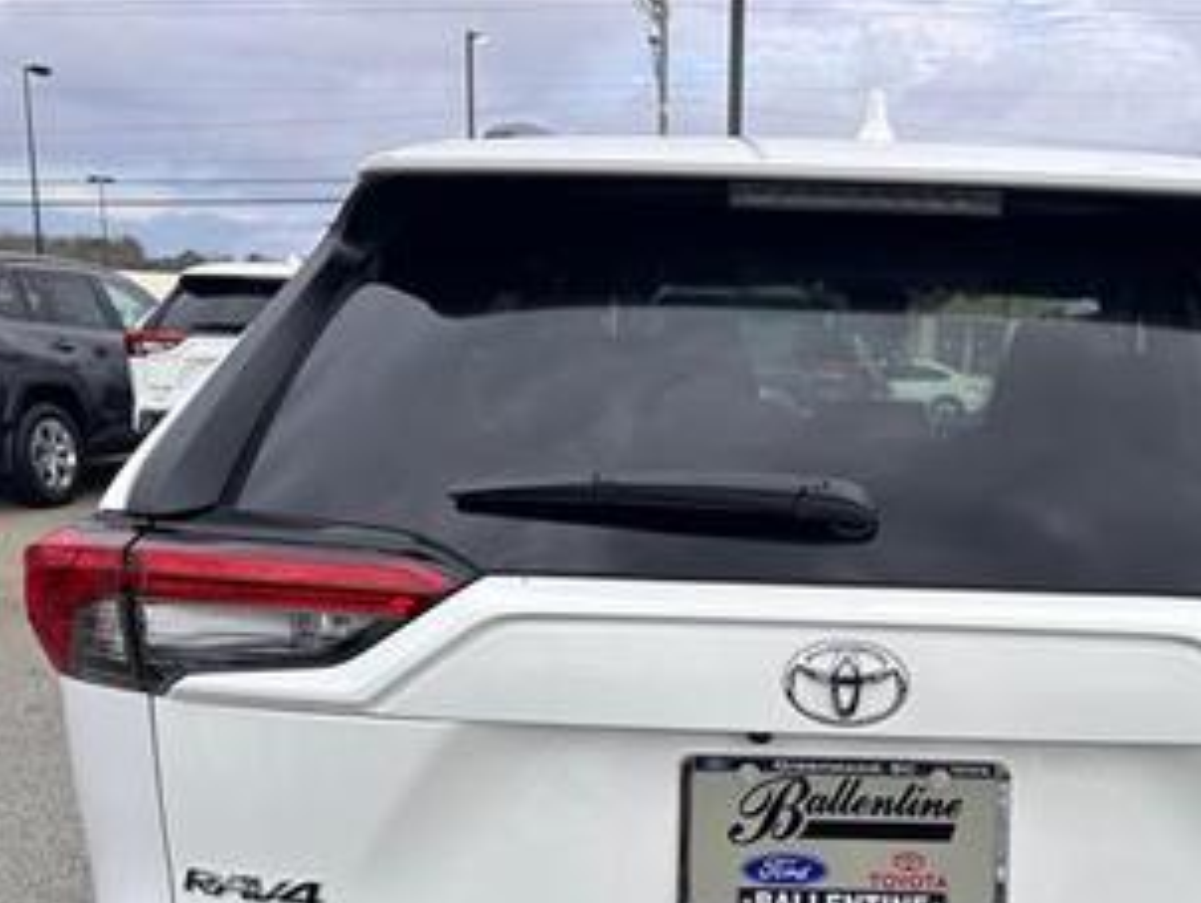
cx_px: 871
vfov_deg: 34.7
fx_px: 1389
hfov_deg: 45.5
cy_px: 744
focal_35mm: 40
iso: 80
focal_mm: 6.86
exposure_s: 1/3472
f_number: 1.78
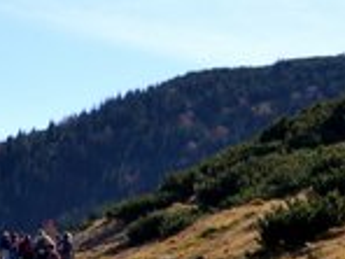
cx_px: -233
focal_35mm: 224
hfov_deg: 8.6
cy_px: 307
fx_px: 2232
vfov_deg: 6.6
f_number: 5.6
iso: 400
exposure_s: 1/1600
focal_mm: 36
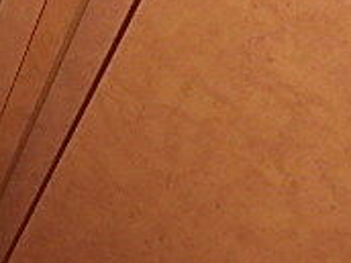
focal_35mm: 78
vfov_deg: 17.3
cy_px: -110
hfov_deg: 18.8
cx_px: -296
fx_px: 791
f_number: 3.5
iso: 400
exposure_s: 1/30
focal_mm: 3.7
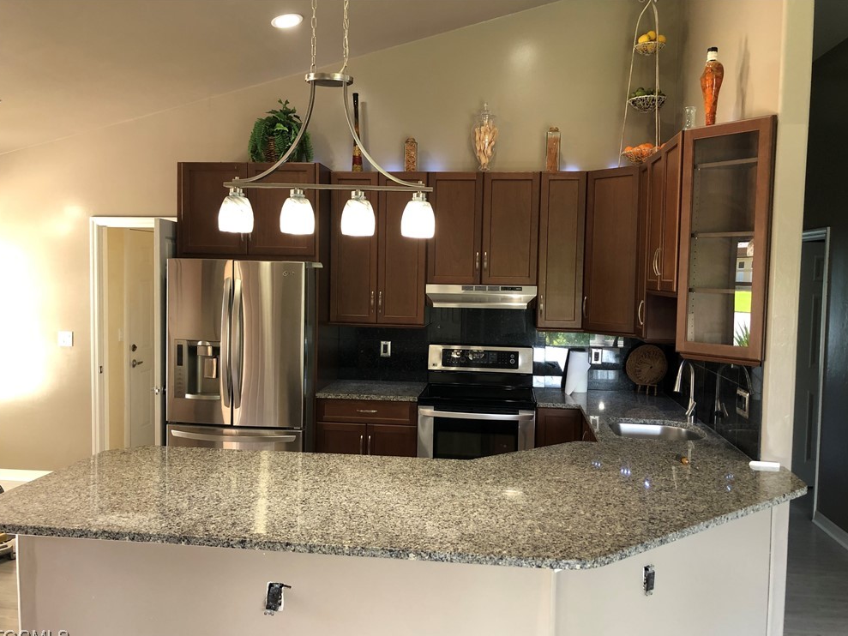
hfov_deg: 61.7
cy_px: 327
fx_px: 711
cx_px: 426
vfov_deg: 48.2
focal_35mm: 29
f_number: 1.8
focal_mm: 3.99
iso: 40
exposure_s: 1/17
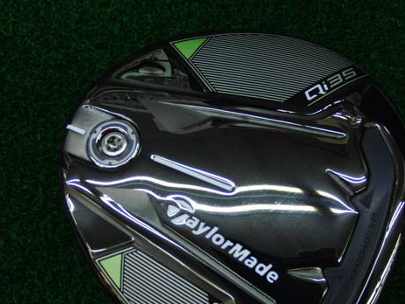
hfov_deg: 37.3
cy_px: 205
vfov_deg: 28.4
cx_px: 246
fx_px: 597
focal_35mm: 51
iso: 160
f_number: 3.6
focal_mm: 6.42
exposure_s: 1/80
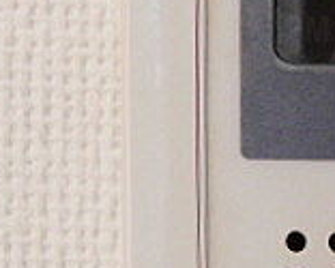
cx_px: 586
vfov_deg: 16.7
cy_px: 107
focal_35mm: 92
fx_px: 913
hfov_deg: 17.3
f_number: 3
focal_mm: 4
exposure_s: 1/30
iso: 200
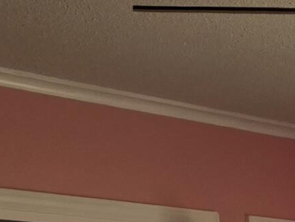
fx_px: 1339
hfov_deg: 11.1
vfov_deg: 8.5
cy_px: 554
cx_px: 646
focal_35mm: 157
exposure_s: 1/207
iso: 25
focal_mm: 5.4
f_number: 1.8
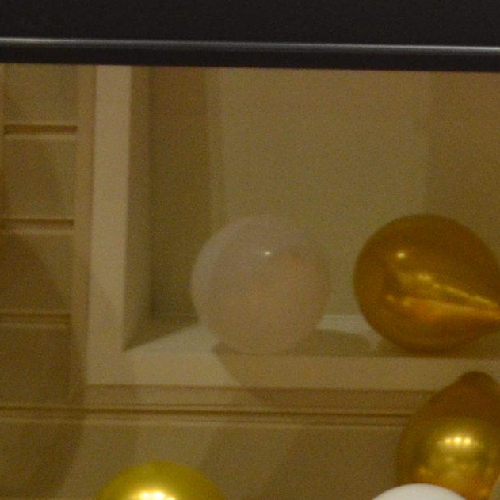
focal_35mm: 338
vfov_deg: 5.1
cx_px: 1232
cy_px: -218
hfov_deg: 5.0
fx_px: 5524
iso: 800
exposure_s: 1/30
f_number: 5
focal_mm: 34
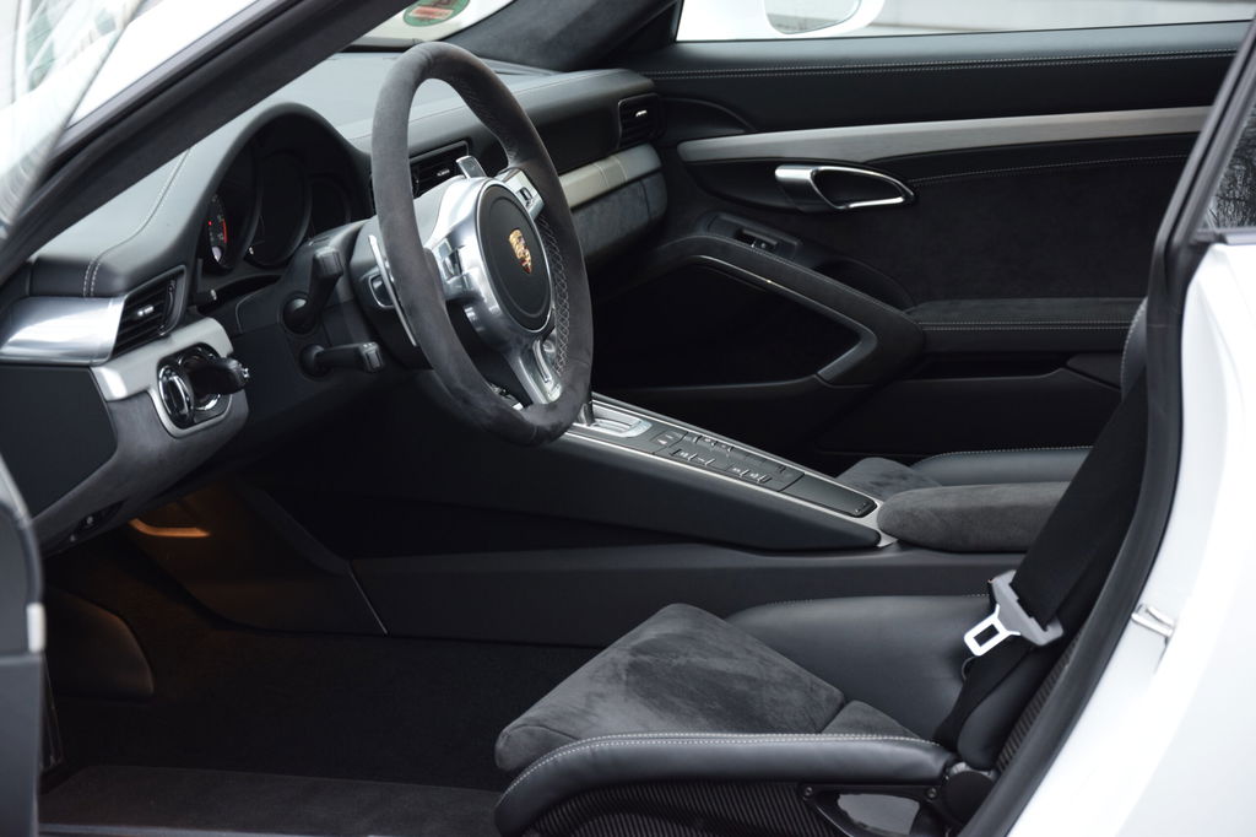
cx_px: 628
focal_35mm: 112
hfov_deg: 18.2
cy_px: 418
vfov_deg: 12.2
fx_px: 3924
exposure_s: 1/13
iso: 800
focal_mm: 75
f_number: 5.3
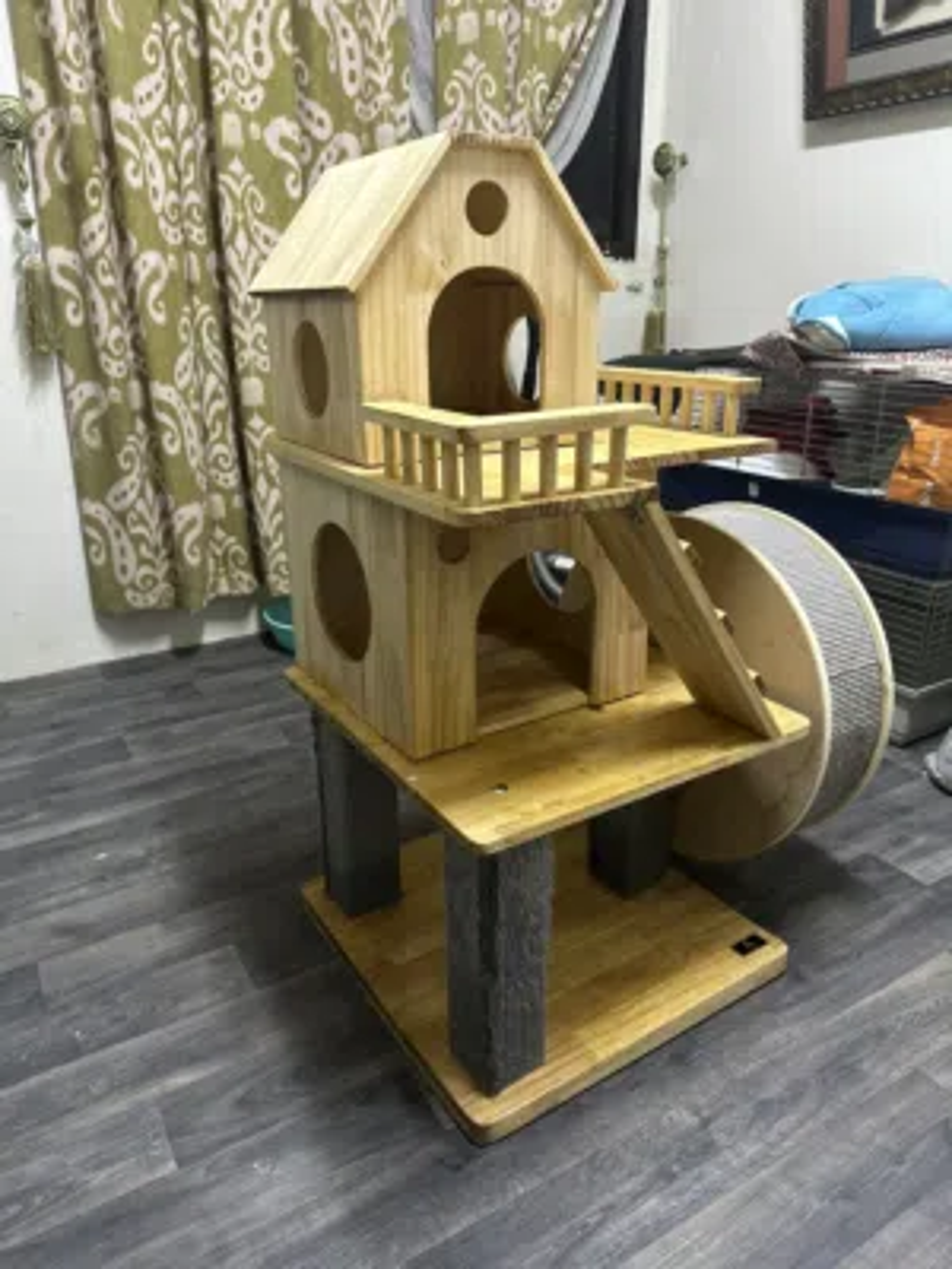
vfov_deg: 71.6
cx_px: 476
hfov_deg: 56.8
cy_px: 634
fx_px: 880
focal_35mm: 24
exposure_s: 1/40
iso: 640
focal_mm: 6.86
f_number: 1.78
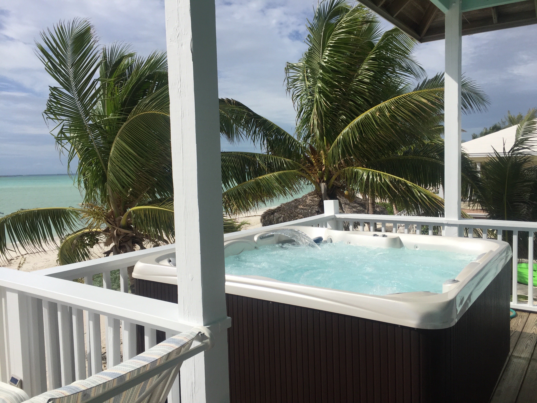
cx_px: 268
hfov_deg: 61.7
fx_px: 450
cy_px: 202
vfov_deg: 48.2
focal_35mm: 29
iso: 32
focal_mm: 4.15
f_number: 2.2
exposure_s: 1/5650
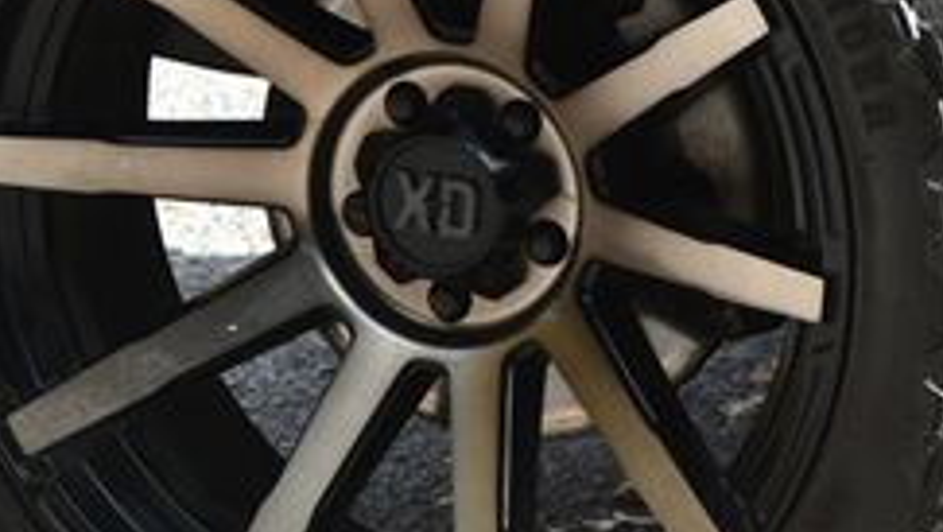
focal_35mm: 433
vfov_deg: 2.8
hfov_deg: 5.0
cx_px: 458
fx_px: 10833
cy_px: 155
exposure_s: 1/250
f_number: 5.6
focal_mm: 105
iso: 200
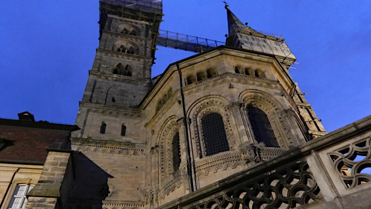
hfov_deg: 71.9
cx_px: 182
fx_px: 256
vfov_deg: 44.2
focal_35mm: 26
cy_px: 126
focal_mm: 4
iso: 1600
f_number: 3
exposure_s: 1/8
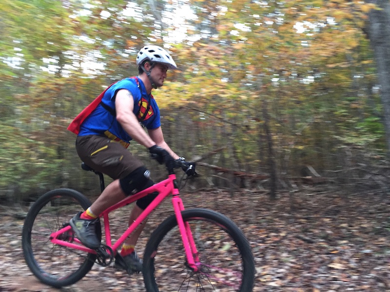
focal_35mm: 29
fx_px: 327
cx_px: 195
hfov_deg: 61.7
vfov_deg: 48.2
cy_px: 146
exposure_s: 1/30
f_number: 2.2
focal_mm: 4.15
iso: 100
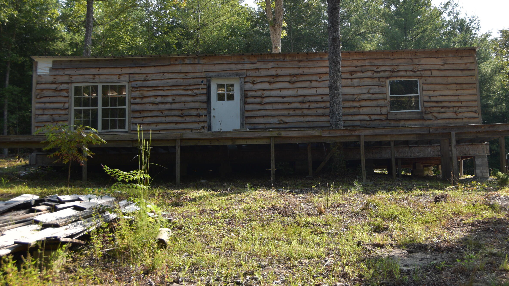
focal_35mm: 44
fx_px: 594
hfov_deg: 46.2
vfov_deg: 27.1
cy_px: 118
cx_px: 295
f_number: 3.8
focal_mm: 22
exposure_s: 1/1000
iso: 200
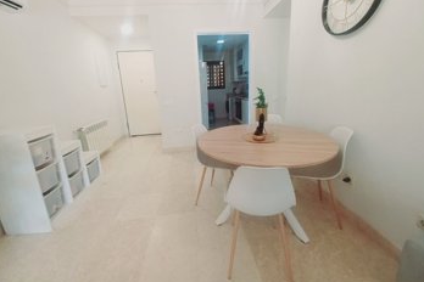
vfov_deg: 80.8
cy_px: 122
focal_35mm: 14
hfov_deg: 104.3
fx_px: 165
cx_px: 212
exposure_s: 1/50
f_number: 2.2
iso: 80
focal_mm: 1.42
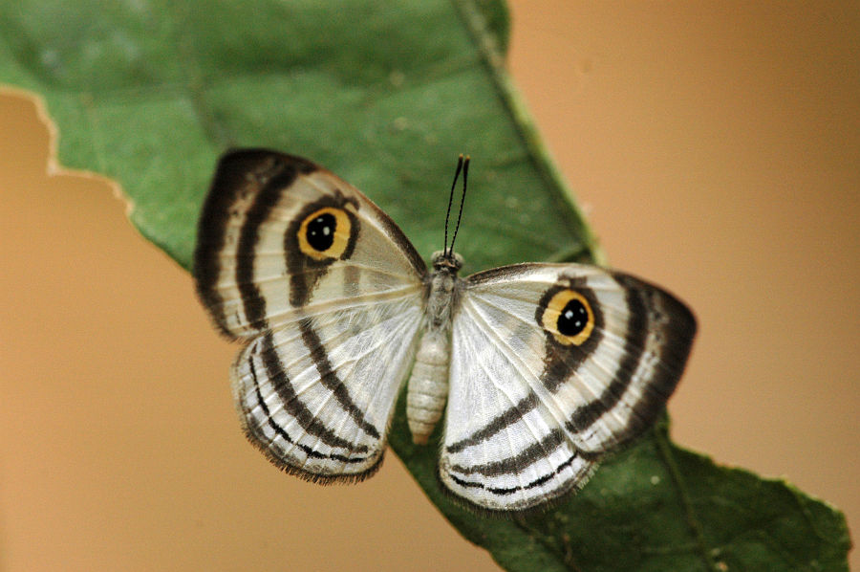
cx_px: 430
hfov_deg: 9.2
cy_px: 286
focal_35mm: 225
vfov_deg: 6.1
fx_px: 5369
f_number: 4.5
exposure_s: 1/320
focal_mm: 150
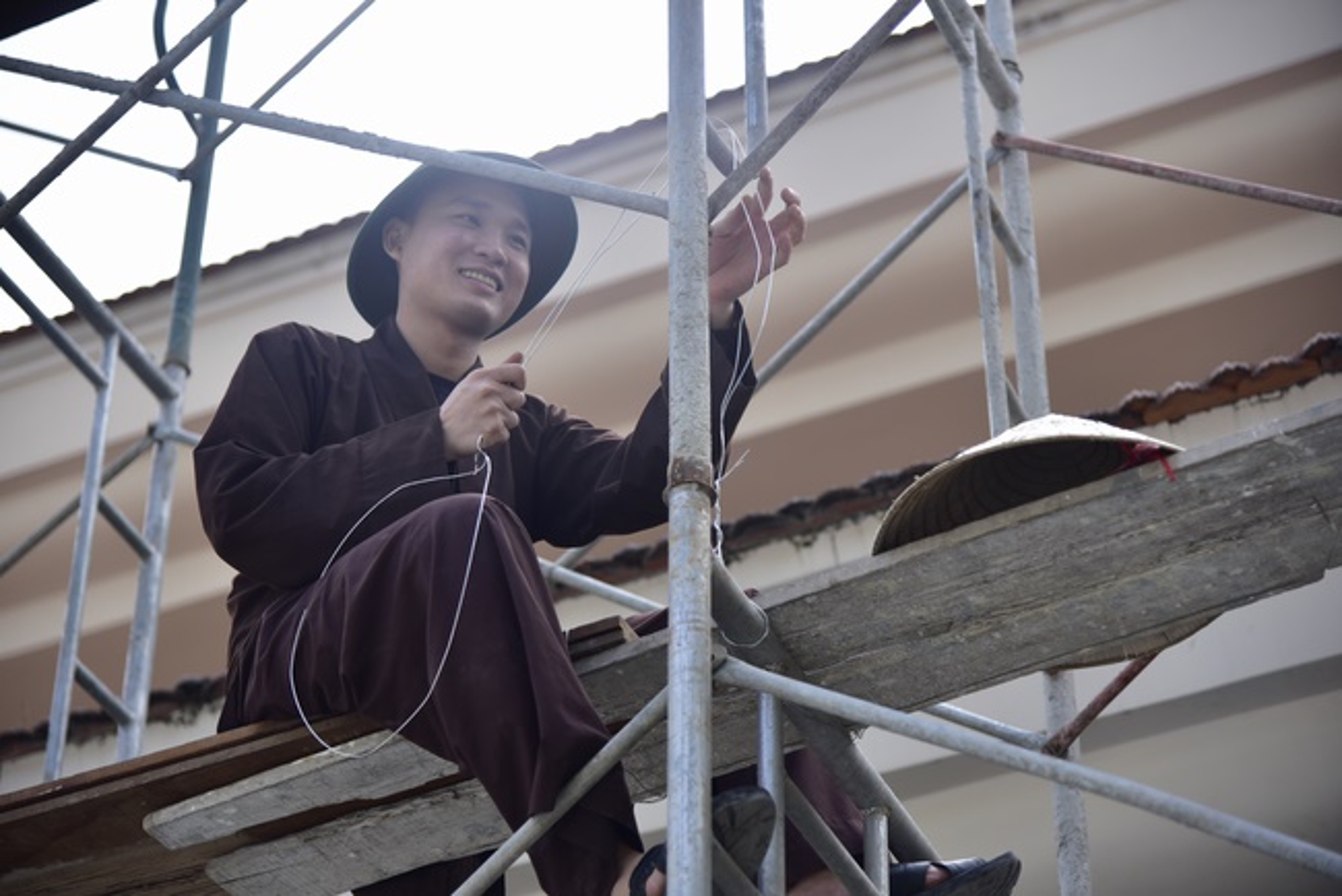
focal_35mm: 86
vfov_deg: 15.9
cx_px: 671
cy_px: 448
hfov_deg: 23.6
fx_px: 3207
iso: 100
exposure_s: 1/400
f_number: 4
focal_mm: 86
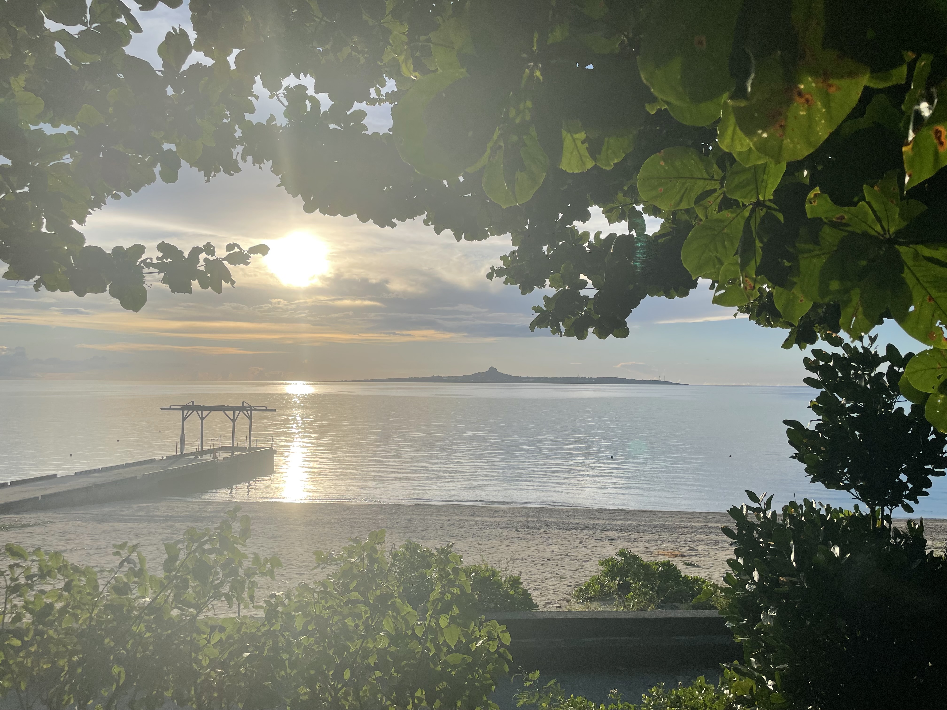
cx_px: 474
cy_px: 355
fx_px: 711
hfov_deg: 67.3
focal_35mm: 26
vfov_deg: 53.1
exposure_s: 1/5051
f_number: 1.6
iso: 32
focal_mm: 4.2
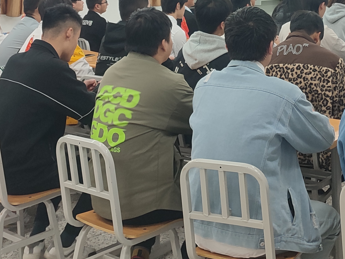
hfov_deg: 28.2
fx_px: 678
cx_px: 249
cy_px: -72
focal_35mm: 68
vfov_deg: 19.9
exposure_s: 1/33
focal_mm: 5.96
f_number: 1.75
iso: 173
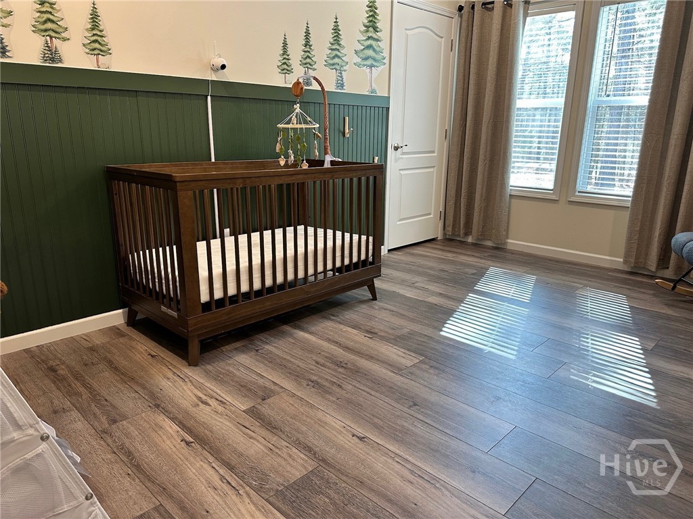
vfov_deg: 56.8
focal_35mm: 24
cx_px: 346
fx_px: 480
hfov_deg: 71.6
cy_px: 260
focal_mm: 6.86
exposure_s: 1/120
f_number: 1.78
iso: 200
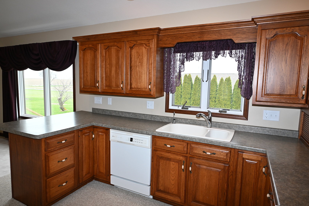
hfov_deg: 75.5
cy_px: 103
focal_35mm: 23
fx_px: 200
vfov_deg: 54.6
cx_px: 154
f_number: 5
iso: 200
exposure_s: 1/100
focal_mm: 15.5
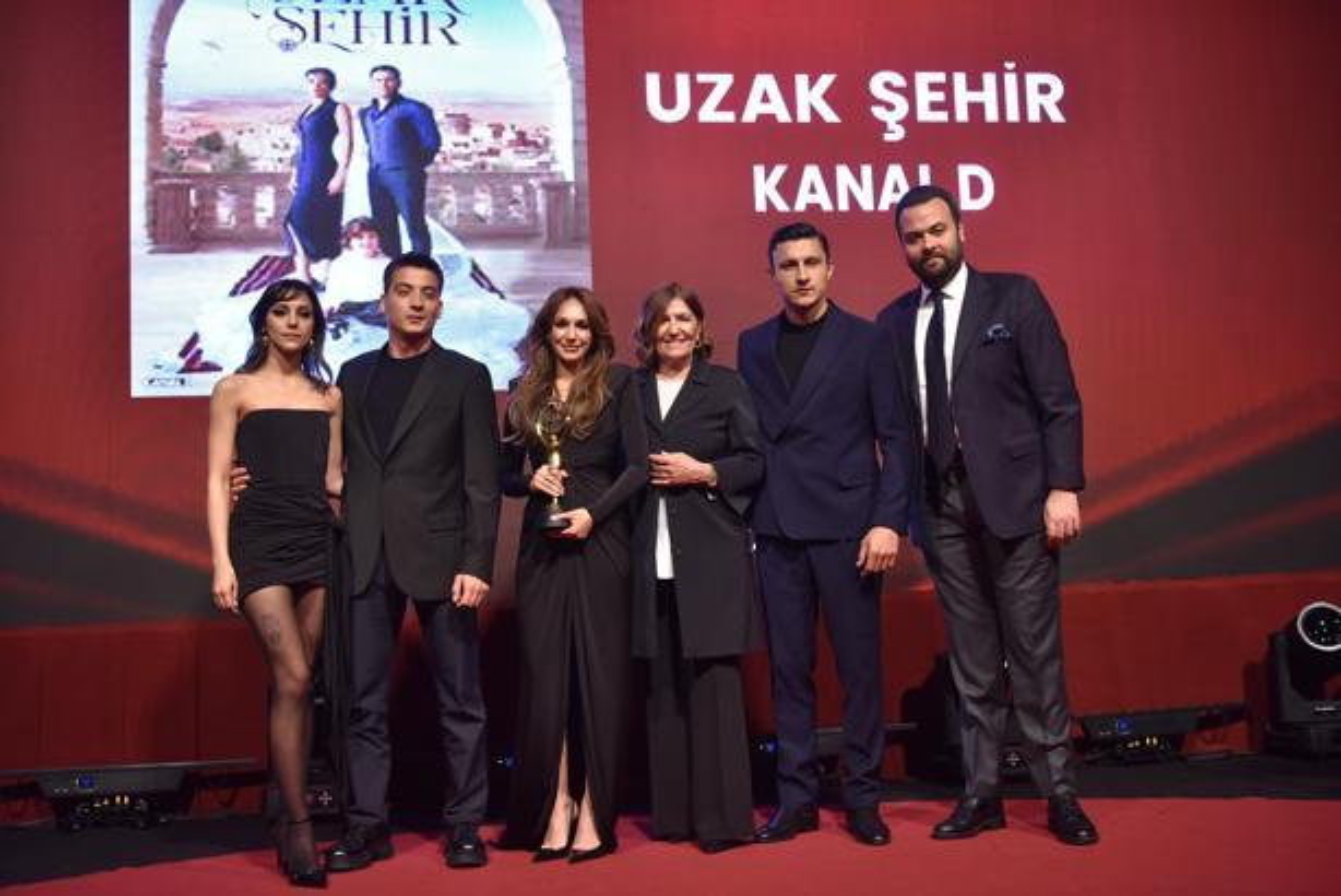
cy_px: 448
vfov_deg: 33.4
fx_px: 1491
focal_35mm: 40
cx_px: 670
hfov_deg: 48.4
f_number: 2.8
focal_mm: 40
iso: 800
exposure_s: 1/200
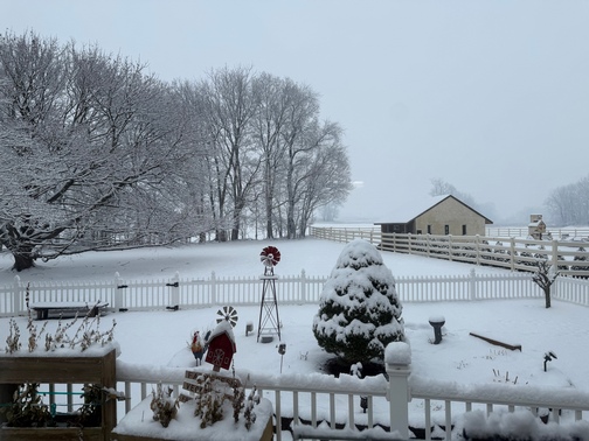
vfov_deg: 56.8
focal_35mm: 24
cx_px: 294
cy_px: 220
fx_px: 408
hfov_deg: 71.6
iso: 80
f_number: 1.78
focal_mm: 6.76
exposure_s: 1/967
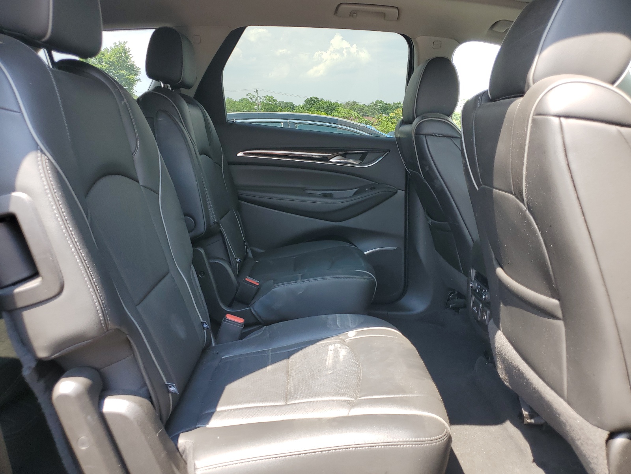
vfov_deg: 53.1
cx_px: 316
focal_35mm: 26
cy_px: 237
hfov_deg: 67.3
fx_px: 474
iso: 50
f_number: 1.5
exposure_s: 1/286
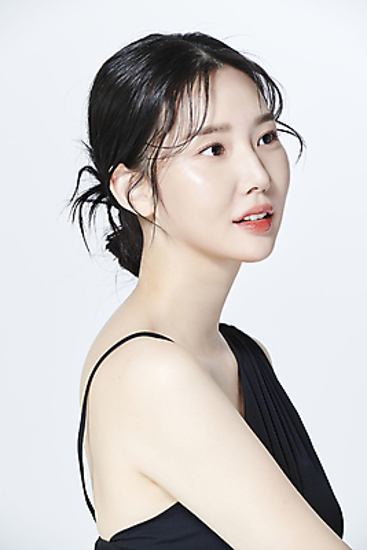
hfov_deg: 6.9
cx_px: 184
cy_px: 275
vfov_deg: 10.3
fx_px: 3055
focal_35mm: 200
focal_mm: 200
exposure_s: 1/125
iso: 64
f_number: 10
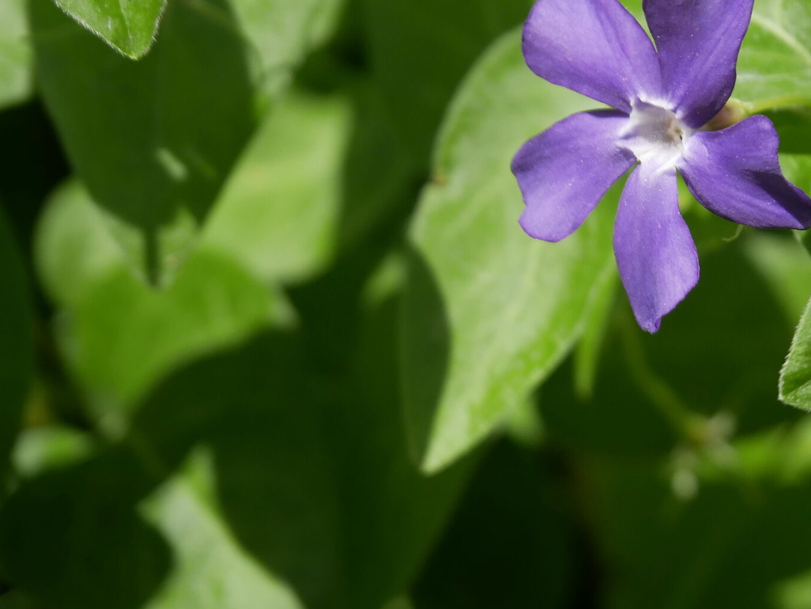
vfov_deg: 2.8
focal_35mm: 527
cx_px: 663
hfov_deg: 3.8
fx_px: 12353
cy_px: 110
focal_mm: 150
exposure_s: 1/320
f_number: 5.6
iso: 250
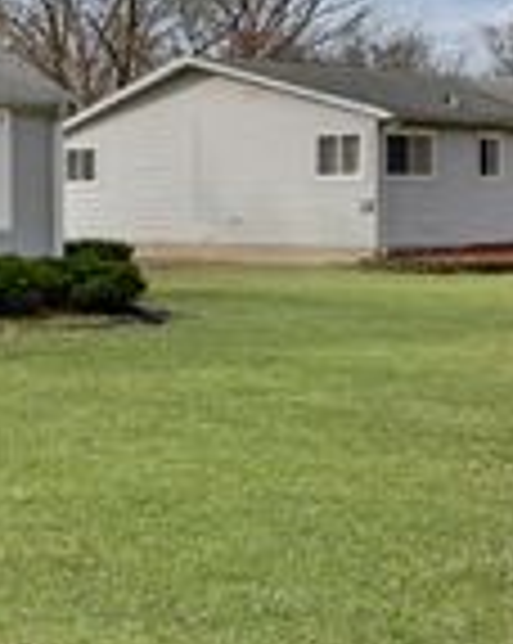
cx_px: -504
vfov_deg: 31.2
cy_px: 133
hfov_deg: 18.0
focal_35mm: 59
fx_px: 1122
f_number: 3.8
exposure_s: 1/8000
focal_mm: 12
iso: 200
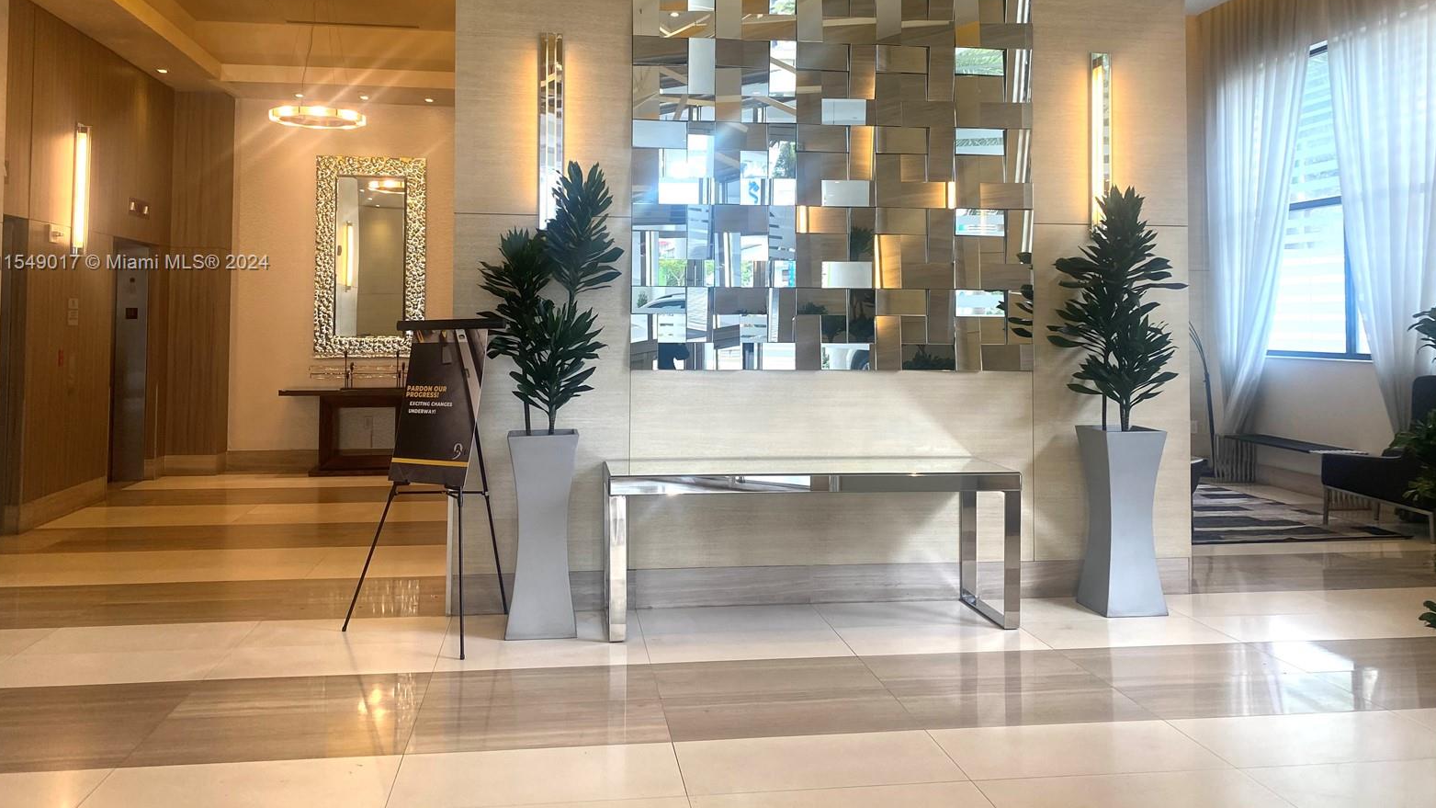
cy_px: 264
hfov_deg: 66.1
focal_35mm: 29
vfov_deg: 39.7
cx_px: 710
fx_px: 1104
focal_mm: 4.25
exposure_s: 1/60
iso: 64
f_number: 1.8
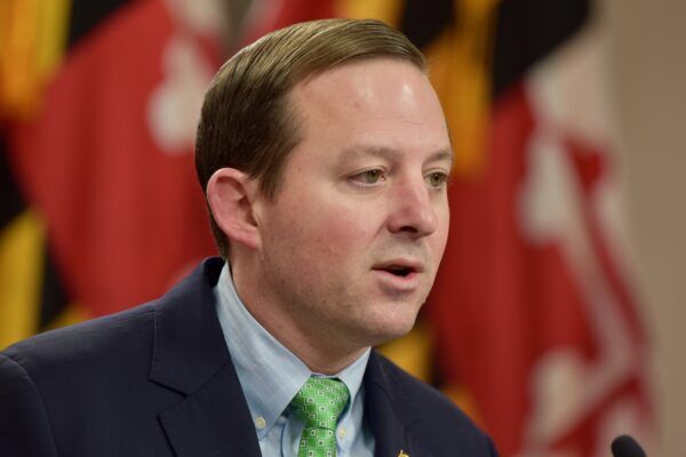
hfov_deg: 8.3
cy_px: 228
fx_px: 4716
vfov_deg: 5.6
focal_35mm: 248
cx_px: 343
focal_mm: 165
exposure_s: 1/320
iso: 400
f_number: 2.8
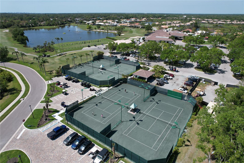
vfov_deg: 57.2
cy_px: 82
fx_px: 149
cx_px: 122
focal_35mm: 22
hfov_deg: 78.6
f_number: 2.8
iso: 100
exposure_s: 1/2000
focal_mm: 8.38
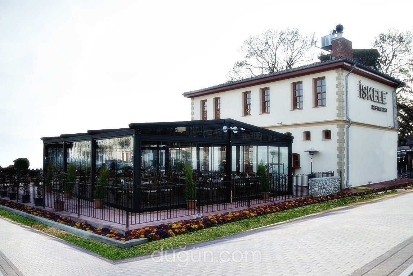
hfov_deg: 61.9
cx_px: 206
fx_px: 345
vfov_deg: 43.7
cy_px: 138
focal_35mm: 30
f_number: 4.5
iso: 100
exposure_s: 1/125
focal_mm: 20
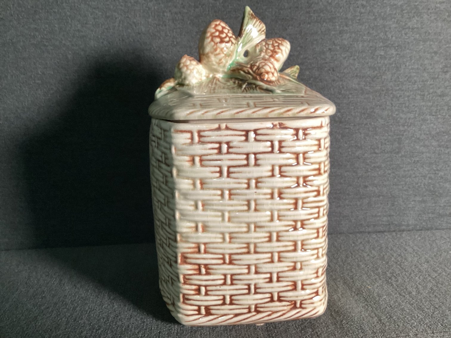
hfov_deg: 58.3
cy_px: 169
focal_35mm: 31
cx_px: 226
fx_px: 404
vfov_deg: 45.4
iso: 160
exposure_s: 1/50
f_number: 2.4
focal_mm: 3.3
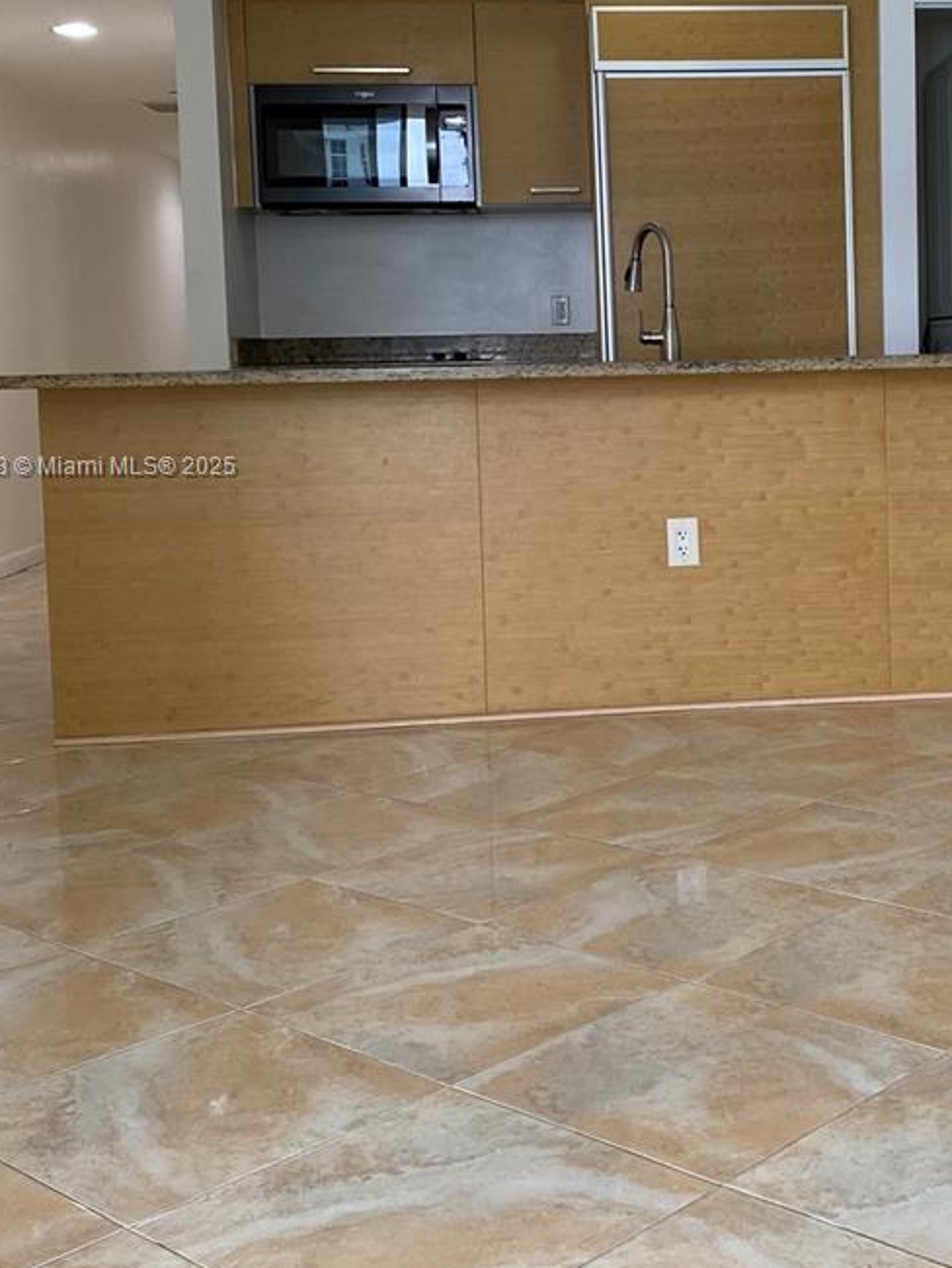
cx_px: 757
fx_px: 1759
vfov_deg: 39.4
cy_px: 468
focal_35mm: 48
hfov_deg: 29.6
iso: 125
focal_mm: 4.25
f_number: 1.8
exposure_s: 1/120
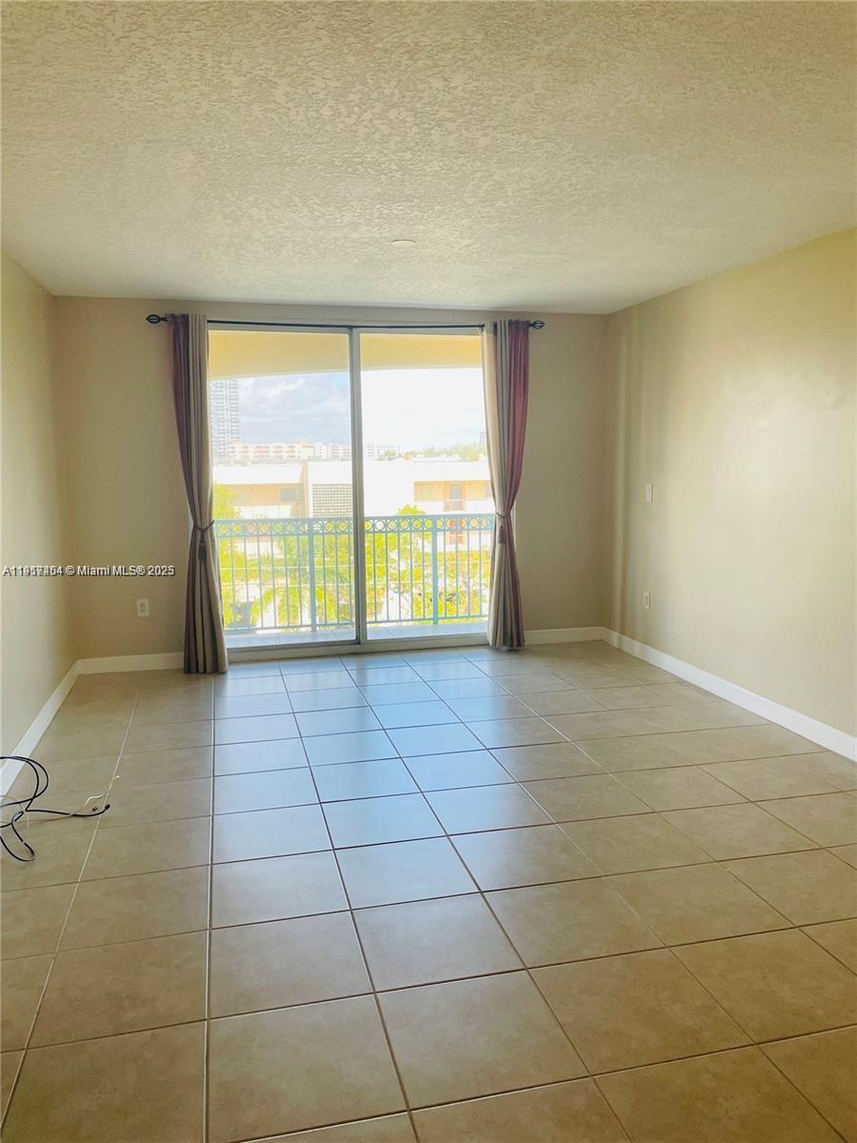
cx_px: 428
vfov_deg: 67.3
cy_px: 572
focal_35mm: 26
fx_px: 858
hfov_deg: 53.1
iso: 32
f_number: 1.6
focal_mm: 4.2
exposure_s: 1/278
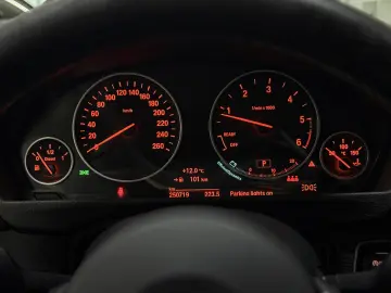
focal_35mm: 48
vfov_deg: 30.3
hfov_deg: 39.7
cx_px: 196
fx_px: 542
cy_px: 146
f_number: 1.78
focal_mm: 6.76
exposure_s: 1/33
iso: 400
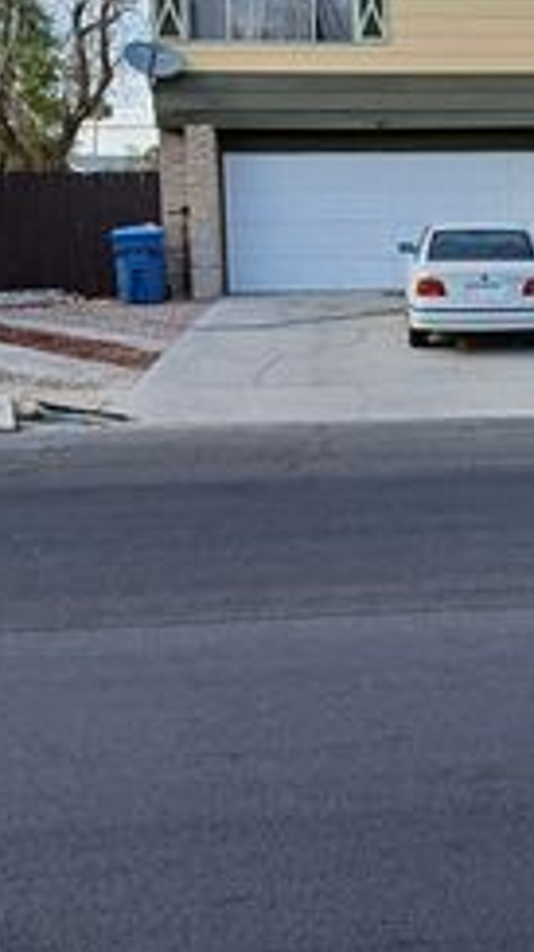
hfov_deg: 19.5
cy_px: 330
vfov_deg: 35.7
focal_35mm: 58
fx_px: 1462
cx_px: 639
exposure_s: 1/278
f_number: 1.8
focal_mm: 3.98
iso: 20
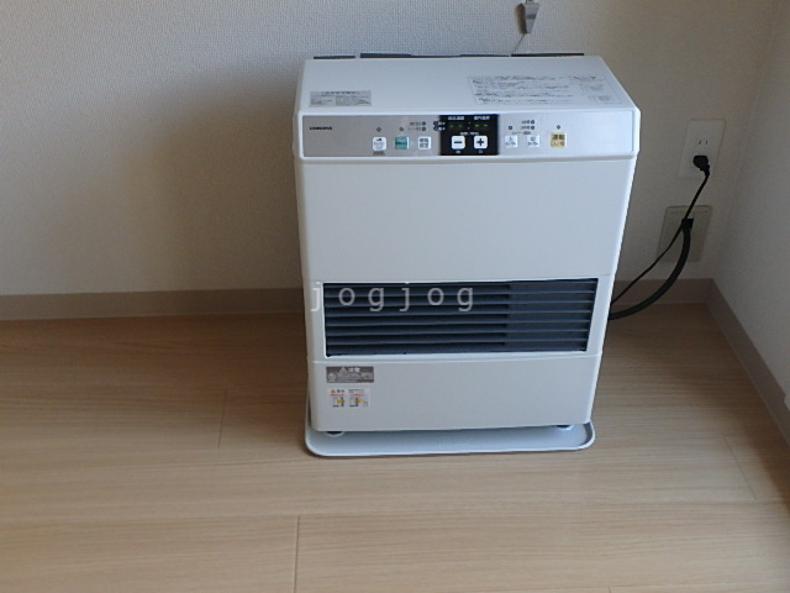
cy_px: 296
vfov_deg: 39.7
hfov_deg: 51.4
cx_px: 395
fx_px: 822
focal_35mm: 36
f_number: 5
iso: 400
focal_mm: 6.4
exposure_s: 1/40
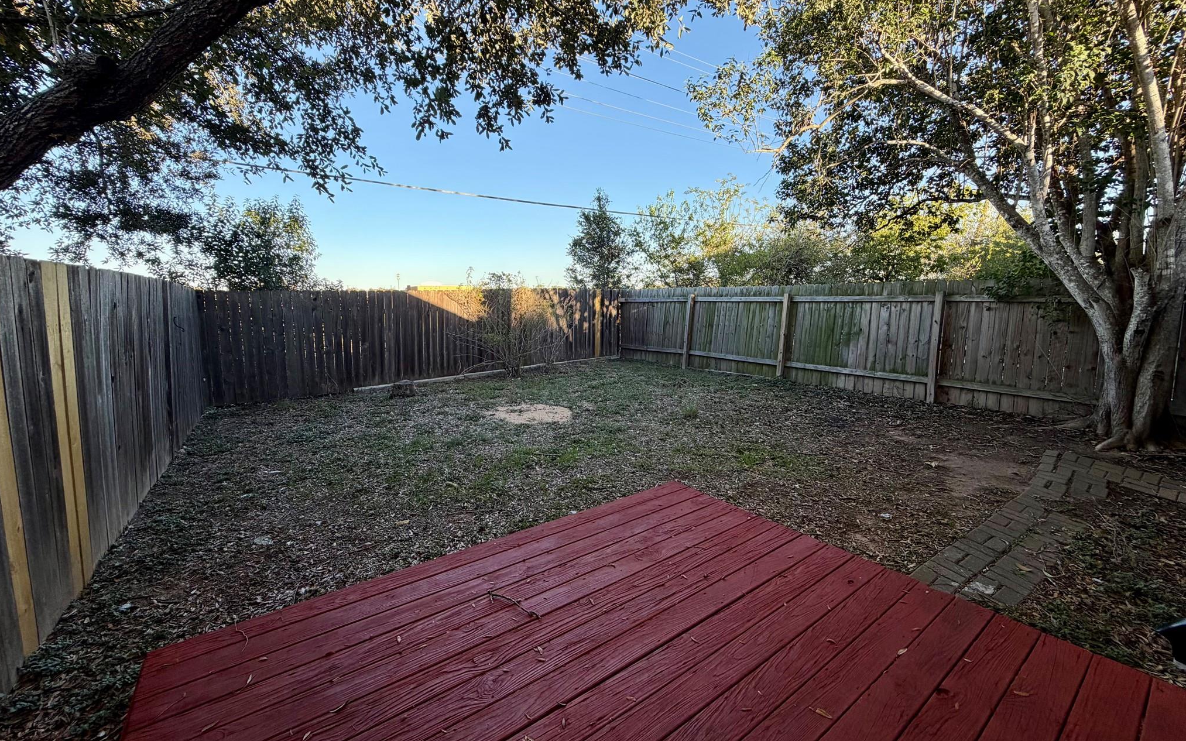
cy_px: 341
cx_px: 587
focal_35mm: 15
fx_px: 485
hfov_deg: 101.5
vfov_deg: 74.7
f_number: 2.2
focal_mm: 2.22
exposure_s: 1/310
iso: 50
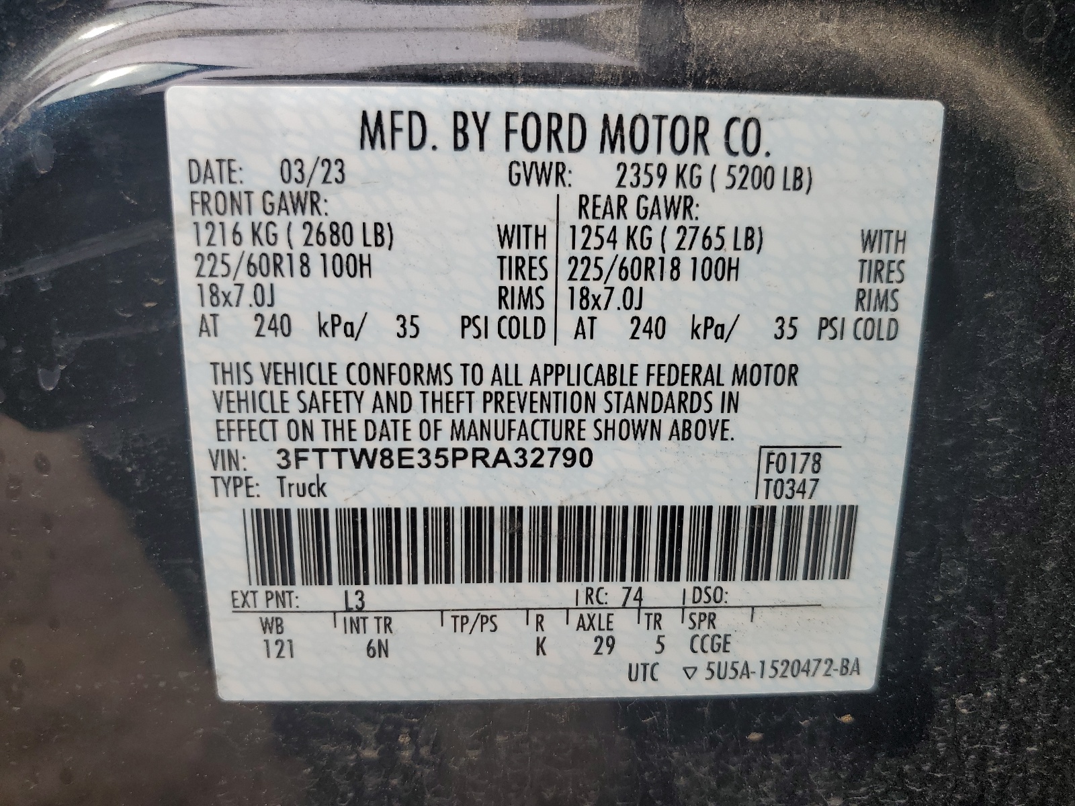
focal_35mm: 26
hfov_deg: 67.3
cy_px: 403
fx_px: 807
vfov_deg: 53.1
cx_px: 538
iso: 50
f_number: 1.5
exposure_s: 1/1111
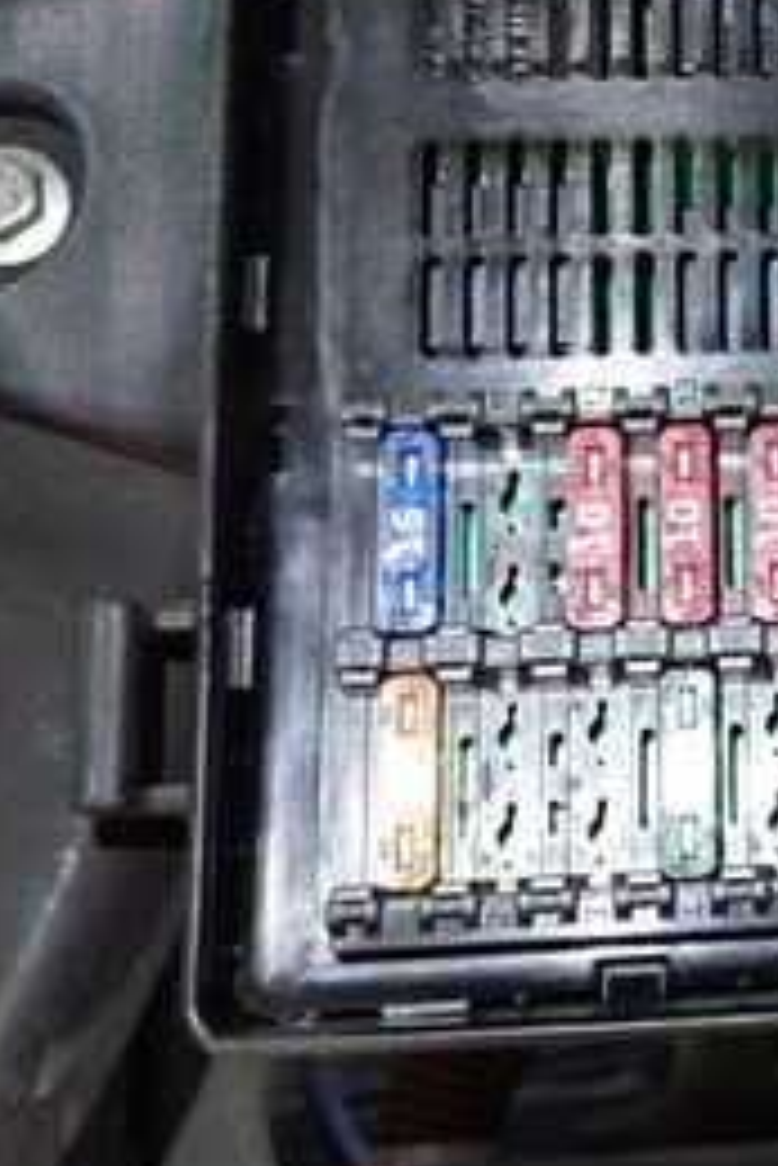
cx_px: 1079
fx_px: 2493
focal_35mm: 77
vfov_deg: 25.8
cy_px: 230
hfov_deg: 16.5
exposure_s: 1/20
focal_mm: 5.79
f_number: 2.4
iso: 800
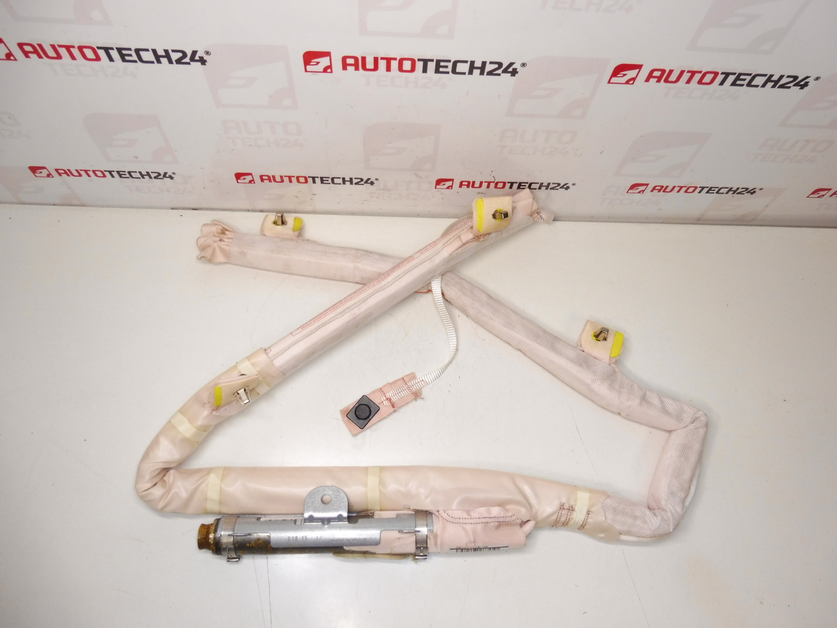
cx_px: 418
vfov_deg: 56.8
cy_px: 314
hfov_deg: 71.6
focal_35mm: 24
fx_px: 580
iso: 200
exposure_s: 1/100
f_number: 3.5
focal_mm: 4.3
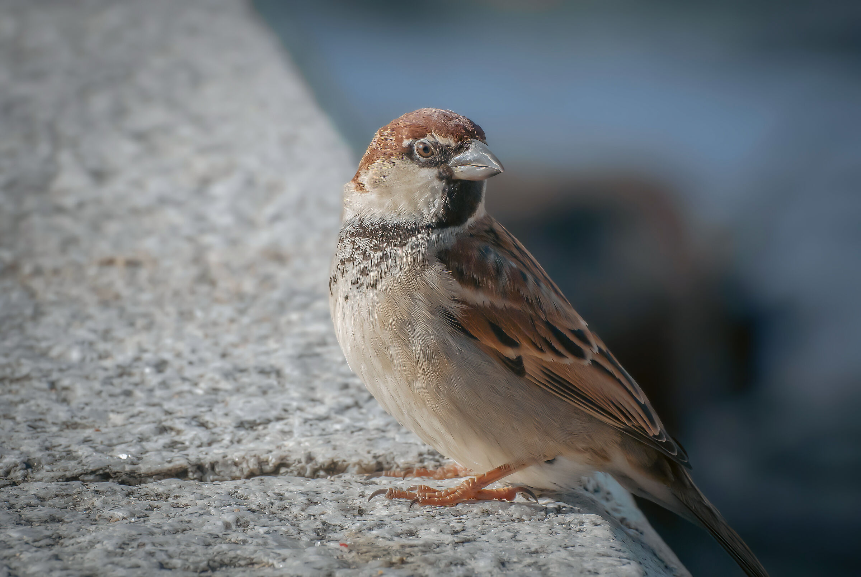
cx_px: 430
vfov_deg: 2.6
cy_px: 288
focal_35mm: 540
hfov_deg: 3.8
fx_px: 12931
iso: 800
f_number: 8
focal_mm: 200
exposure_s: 1/1250
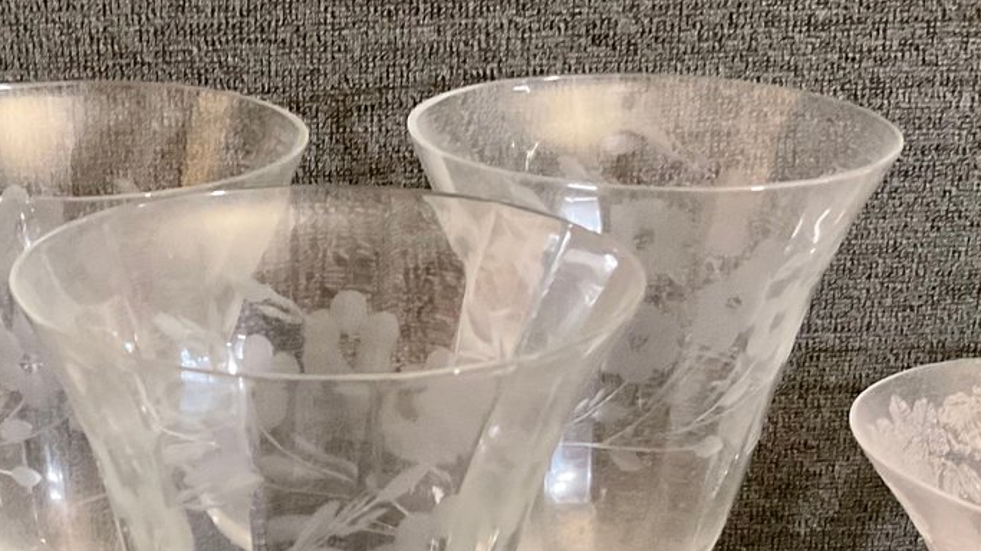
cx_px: 229
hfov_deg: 29.6
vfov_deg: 16.3
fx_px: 1821
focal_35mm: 70
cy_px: 705
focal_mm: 3
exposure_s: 1/30
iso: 400
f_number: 1.8
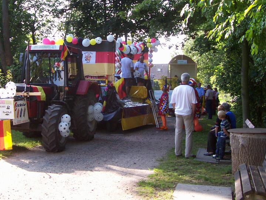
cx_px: 109
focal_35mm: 57
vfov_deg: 25.6
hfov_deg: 33.7
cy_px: 71
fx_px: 438
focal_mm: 5.6
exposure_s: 1/208
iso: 80
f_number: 2.7
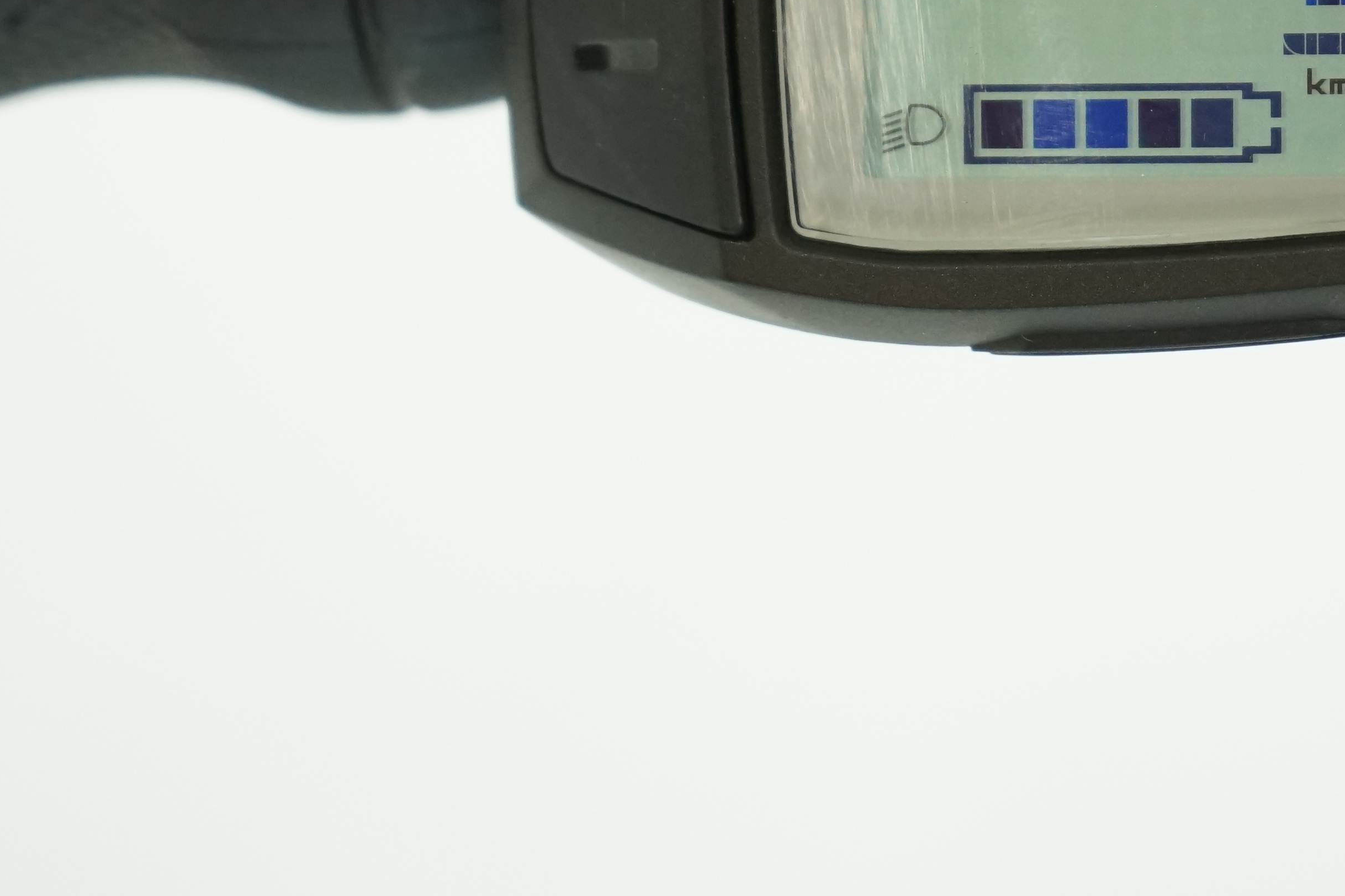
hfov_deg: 12.4
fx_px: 6164
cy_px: -69
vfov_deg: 8.3
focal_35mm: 165
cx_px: 1105
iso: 1600
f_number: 5.6
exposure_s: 1/200
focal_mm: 67
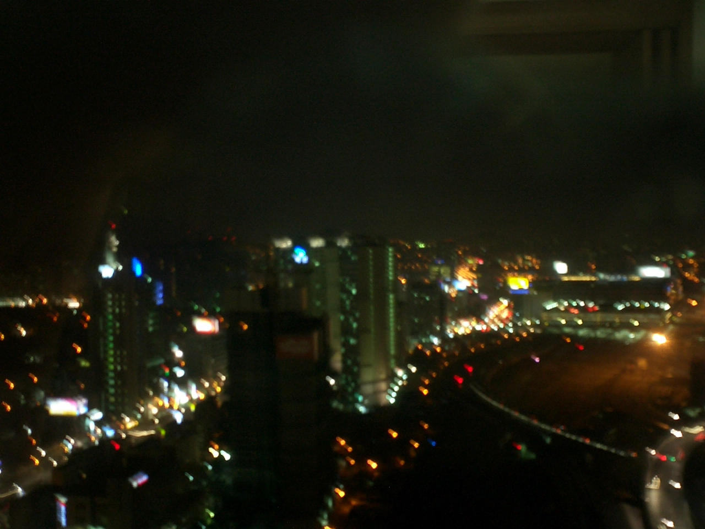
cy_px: 264
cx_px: 352
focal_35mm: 37
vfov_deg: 38.7
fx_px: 754
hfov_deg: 50.1
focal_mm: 5.6
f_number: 3.5
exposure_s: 1
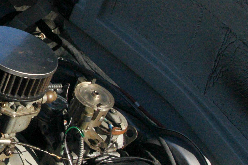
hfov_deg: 19.0
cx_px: -79
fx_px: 682
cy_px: 52
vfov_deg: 13.8
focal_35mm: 99
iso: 2500
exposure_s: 1/8000
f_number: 6.3
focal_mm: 22
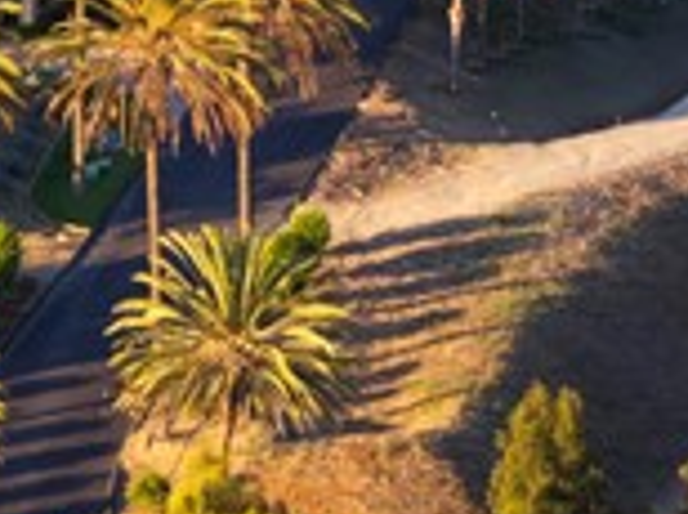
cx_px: -773
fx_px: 9247
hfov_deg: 4.2
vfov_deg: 3.2
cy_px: -641
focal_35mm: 466
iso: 200
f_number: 2.8
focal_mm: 19.35
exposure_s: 1/400
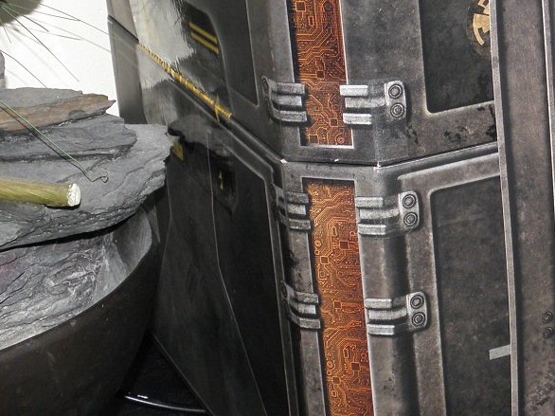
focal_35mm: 105
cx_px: 529
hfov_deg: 18.3
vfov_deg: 14.0
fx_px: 1683
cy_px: 85
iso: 100
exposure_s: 1/100
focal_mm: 7.5
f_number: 3.8
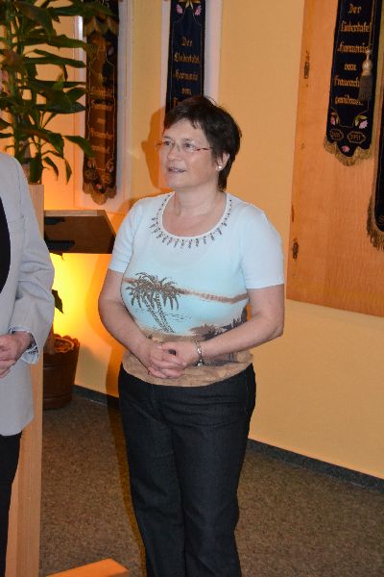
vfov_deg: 27.0
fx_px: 1200
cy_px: 288
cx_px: 192
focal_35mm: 75
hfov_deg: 18.2
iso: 3200
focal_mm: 50
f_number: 4.8
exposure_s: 1/60
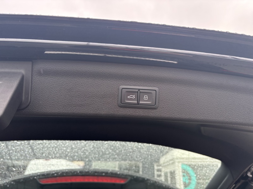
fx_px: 190
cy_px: 94
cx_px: 126
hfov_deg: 67.3
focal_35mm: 26
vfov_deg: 53.1
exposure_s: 1/121
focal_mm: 5.96
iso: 80
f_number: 1.6
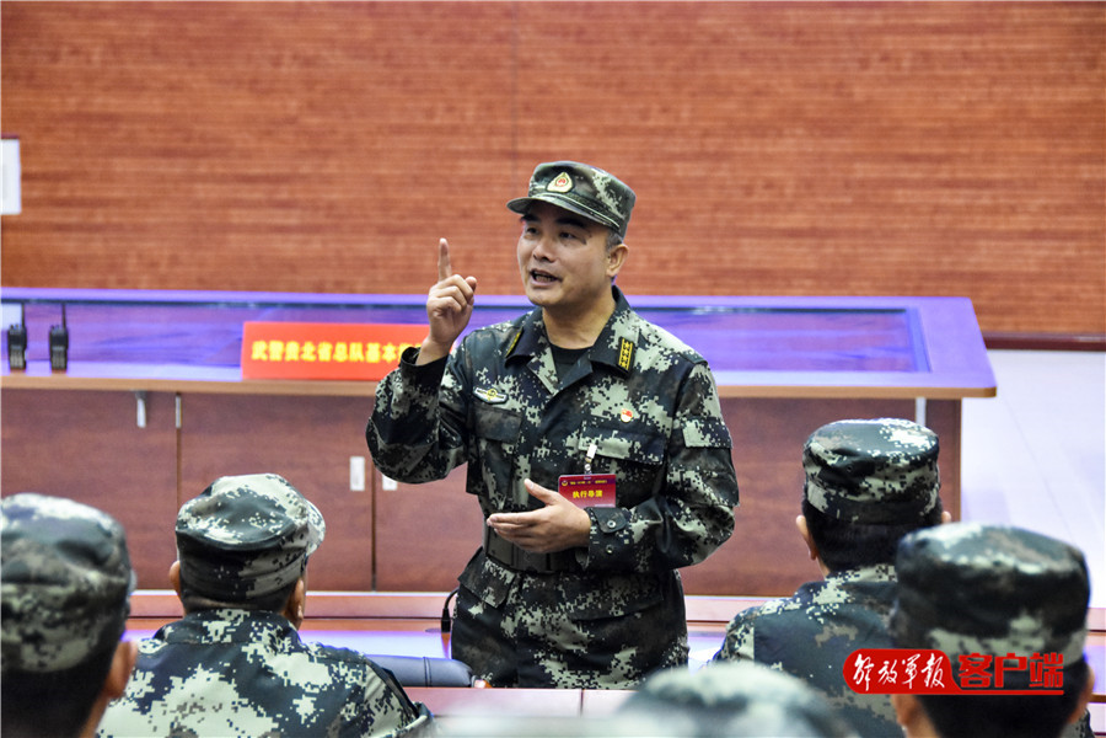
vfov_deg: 10.2
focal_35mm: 135
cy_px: 369
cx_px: 553
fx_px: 4147
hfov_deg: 15.2
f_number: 5.3
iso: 6400
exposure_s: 1/160
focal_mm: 90
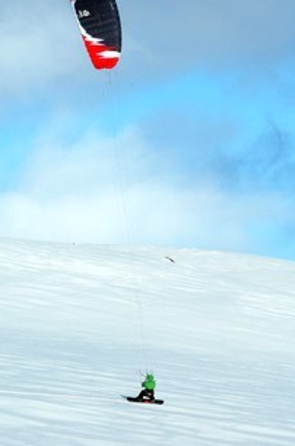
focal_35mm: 311
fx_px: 3840
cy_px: 165
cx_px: 129
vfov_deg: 6.6
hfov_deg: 4.4
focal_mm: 150
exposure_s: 1/750
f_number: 8
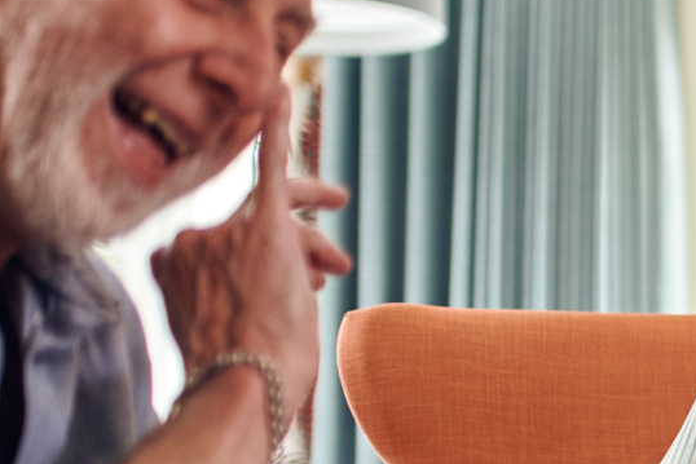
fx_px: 2514
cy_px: 449
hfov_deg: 14.0
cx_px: 1251
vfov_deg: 10.5
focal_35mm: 130
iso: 200
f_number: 1.6
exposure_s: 1/125
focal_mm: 35
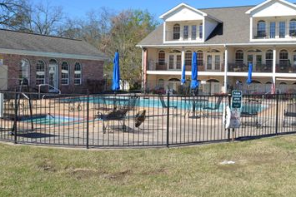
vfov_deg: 34.9
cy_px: 71
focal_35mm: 38
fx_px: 313
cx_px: 150
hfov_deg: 50.7
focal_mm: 18
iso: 100
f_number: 8
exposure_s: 1/250
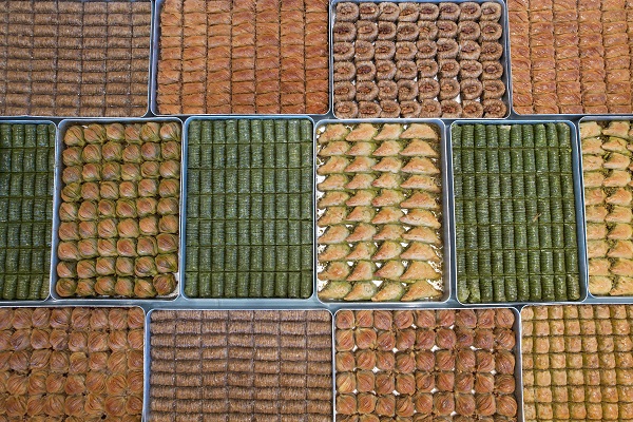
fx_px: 387
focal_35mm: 22
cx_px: 316
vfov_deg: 57.2
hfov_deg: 78.6
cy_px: 211
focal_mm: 8.38
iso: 100
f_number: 2.8
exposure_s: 1/40
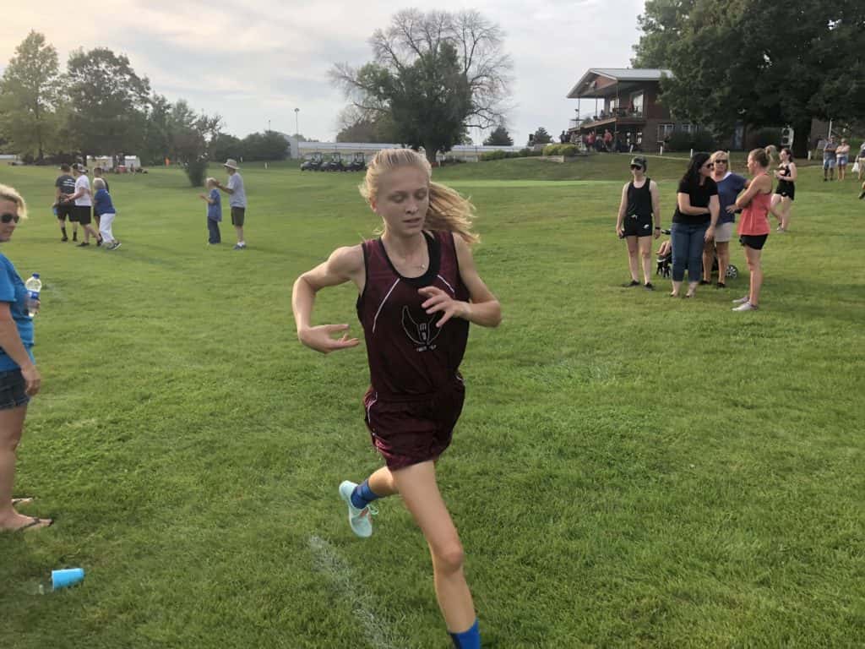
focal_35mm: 28
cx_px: 432
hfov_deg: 63.4
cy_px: 324
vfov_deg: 49.7
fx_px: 700
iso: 20
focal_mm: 3.99
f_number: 1.8
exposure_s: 1/676
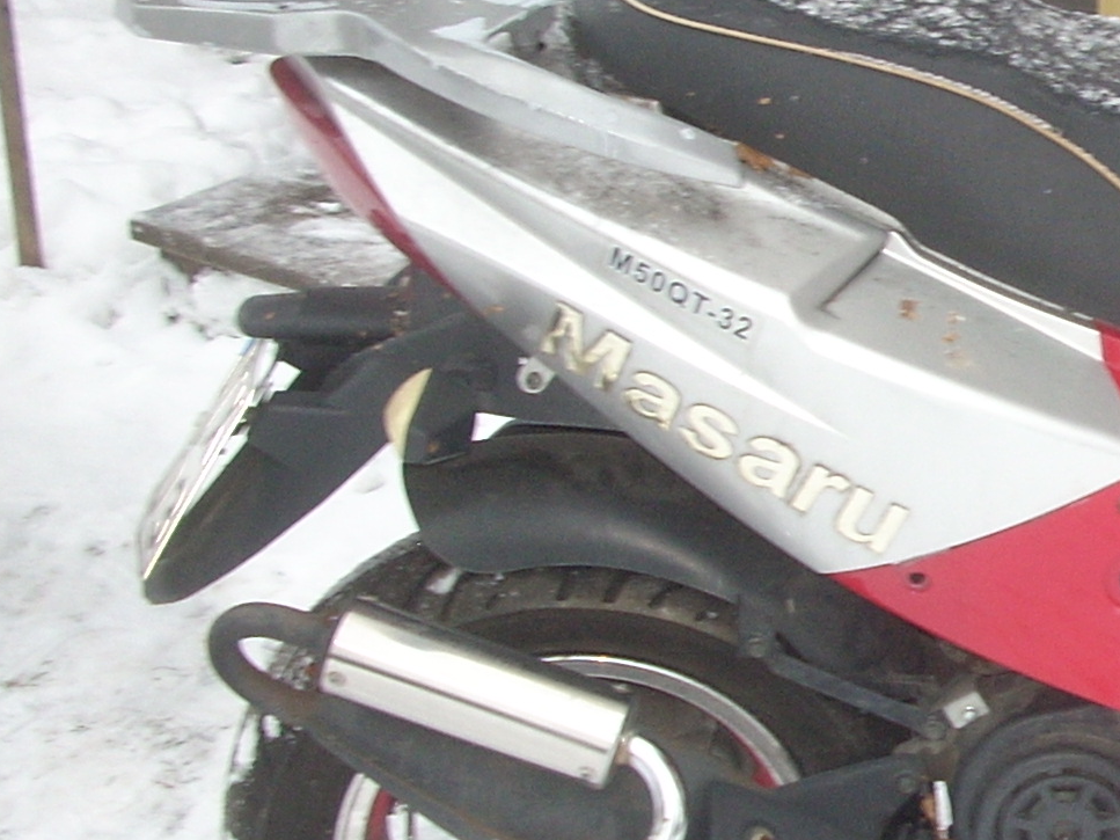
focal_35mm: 98
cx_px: 1442
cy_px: 294
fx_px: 3170
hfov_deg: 18.7
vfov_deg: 15.1
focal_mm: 6.2
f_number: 2.8
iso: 100
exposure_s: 1/30
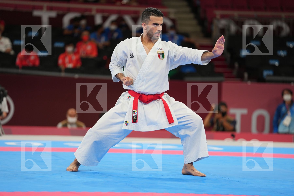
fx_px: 1364
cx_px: 147
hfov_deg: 12.3
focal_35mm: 167
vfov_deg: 8.2
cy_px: 98
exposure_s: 1/500
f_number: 2.8
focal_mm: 167
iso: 320
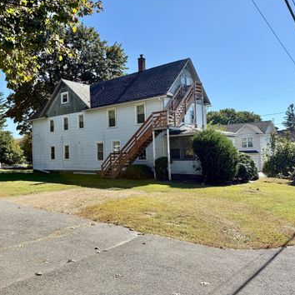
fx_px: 289
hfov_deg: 53.4
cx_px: 108
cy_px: 144
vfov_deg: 54.0
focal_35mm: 30
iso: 80
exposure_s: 1/3759
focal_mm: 6.76
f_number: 1.78
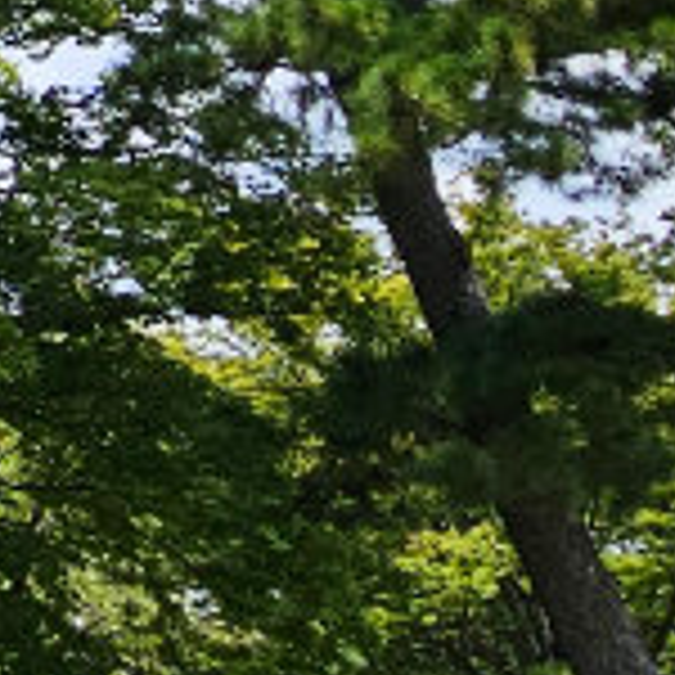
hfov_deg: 12.9
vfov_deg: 17.3
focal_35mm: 92
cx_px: -1062
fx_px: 2030
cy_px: -288
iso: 50
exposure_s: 1/2423
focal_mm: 2.2
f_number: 2.2
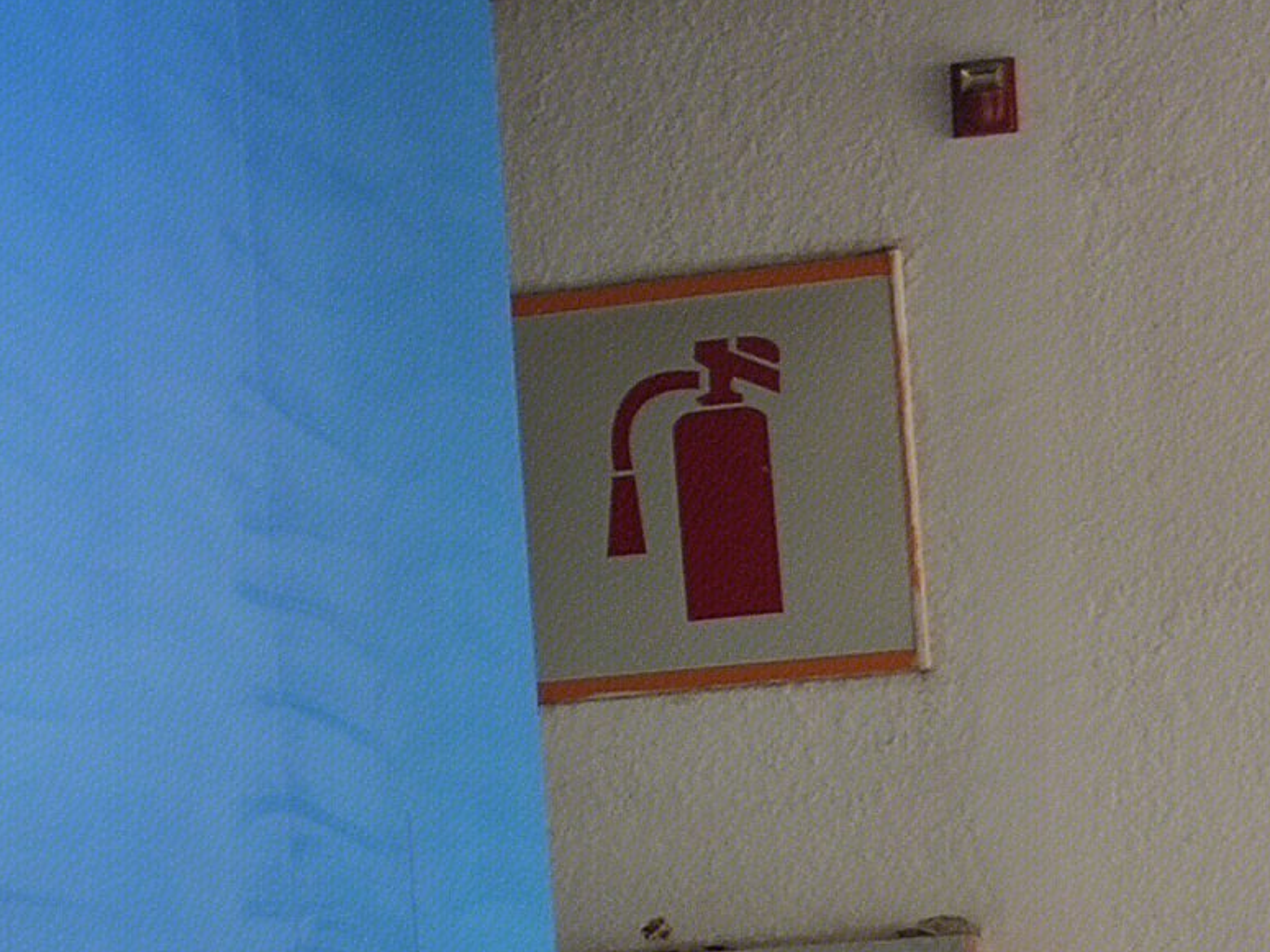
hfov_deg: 11.4
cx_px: -1062
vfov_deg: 9.2
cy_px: 921
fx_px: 5869
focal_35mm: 160
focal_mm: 4.75
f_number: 1.75
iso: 135
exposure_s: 1/100
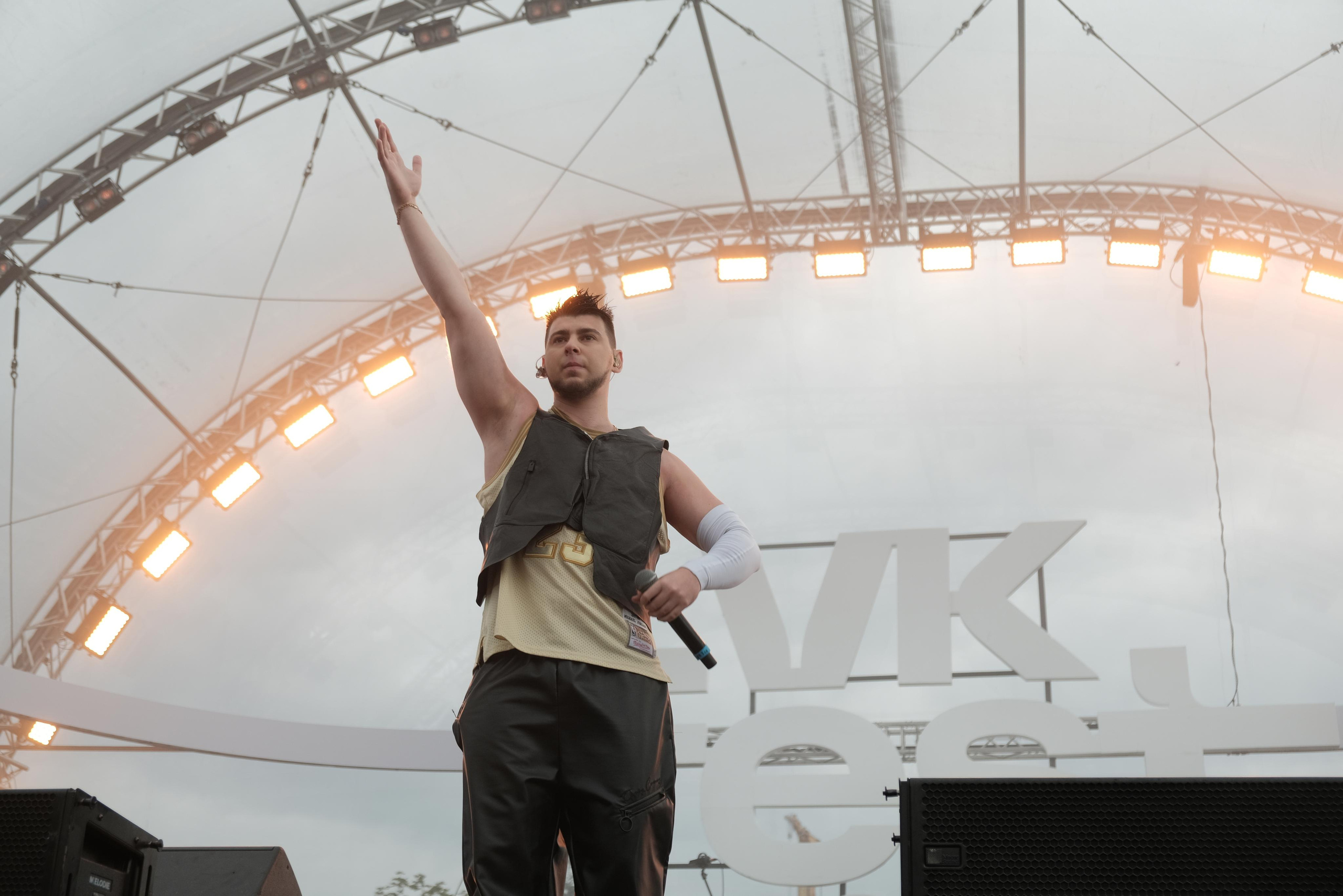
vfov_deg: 27.5
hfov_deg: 40.3
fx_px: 1828
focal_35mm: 49
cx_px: 672
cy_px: 448
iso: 160
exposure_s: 1/320
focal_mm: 32.9
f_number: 3.6
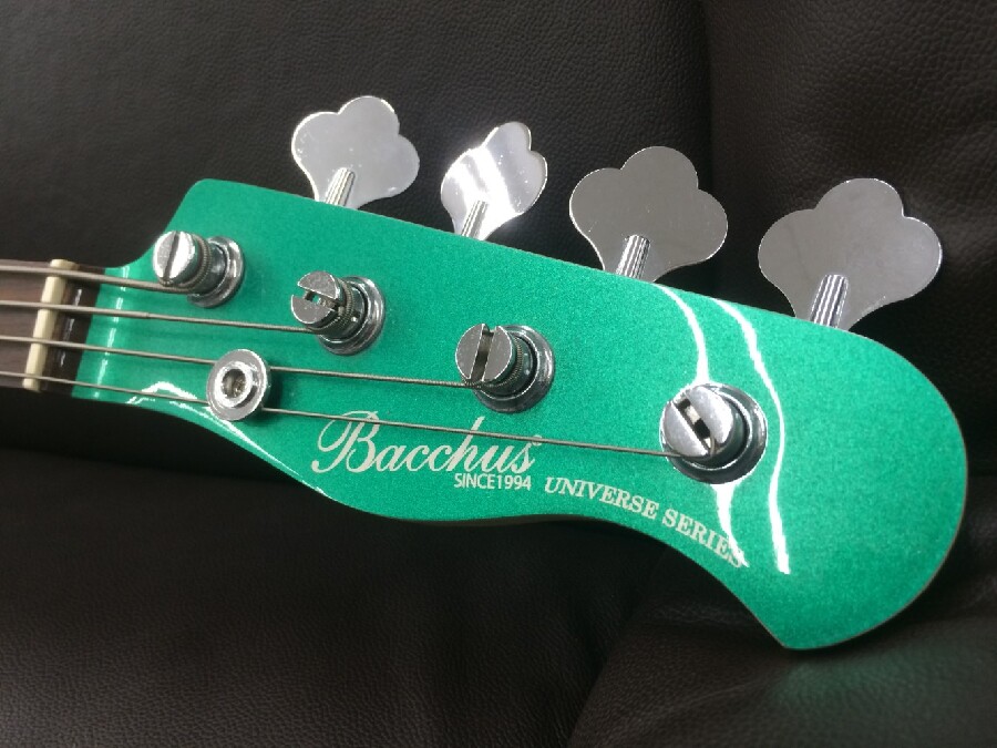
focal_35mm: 29
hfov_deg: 61.7
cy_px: 374
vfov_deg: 48.2
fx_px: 835
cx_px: 498
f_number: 2.2
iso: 40
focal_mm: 4.15
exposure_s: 1/30
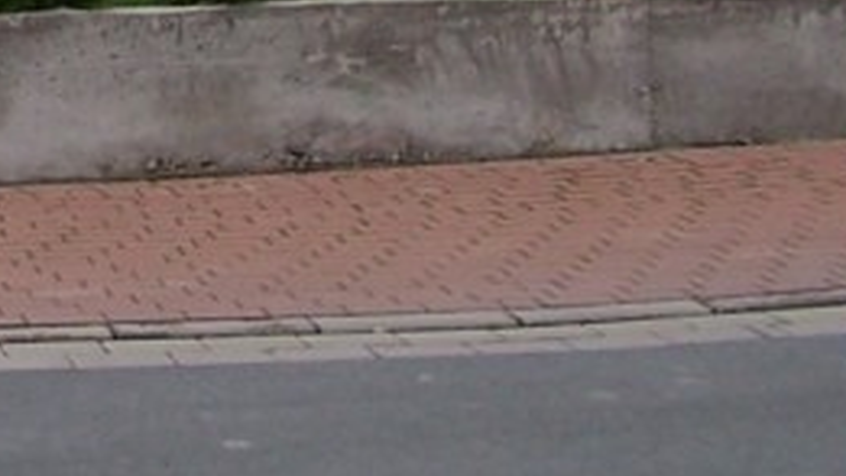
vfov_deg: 6.3
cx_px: -185
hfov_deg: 11.5
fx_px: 4129
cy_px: -693
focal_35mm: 184
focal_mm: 6.3
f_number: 2.8
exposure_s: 1/180
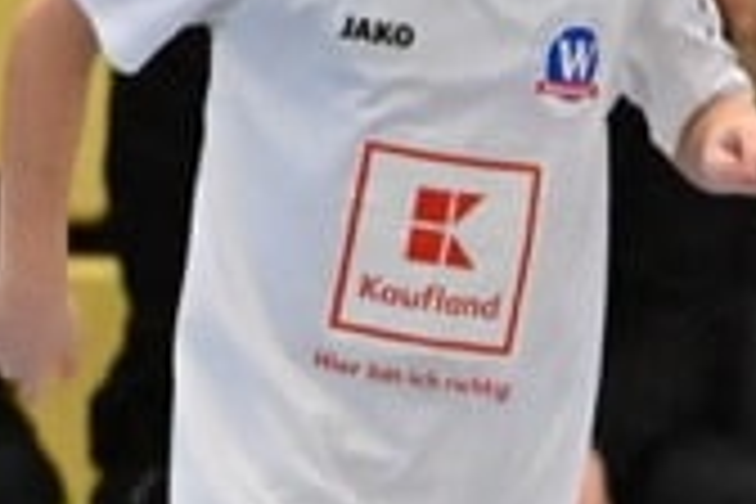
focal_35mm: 1525
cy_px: 641
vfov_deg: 0.9
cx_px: 1796
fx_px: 32022
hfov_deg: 1.3
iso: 8000
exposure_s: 1/1250
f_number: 3.5
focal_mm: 200
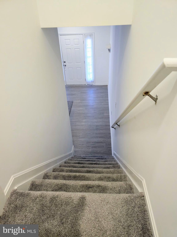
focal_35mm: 23
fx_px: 157
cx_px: 88
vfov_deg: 73.9
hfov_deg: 58.9
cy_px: 118
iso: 160
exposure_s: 1/60
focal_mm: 6.3
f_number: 1.7
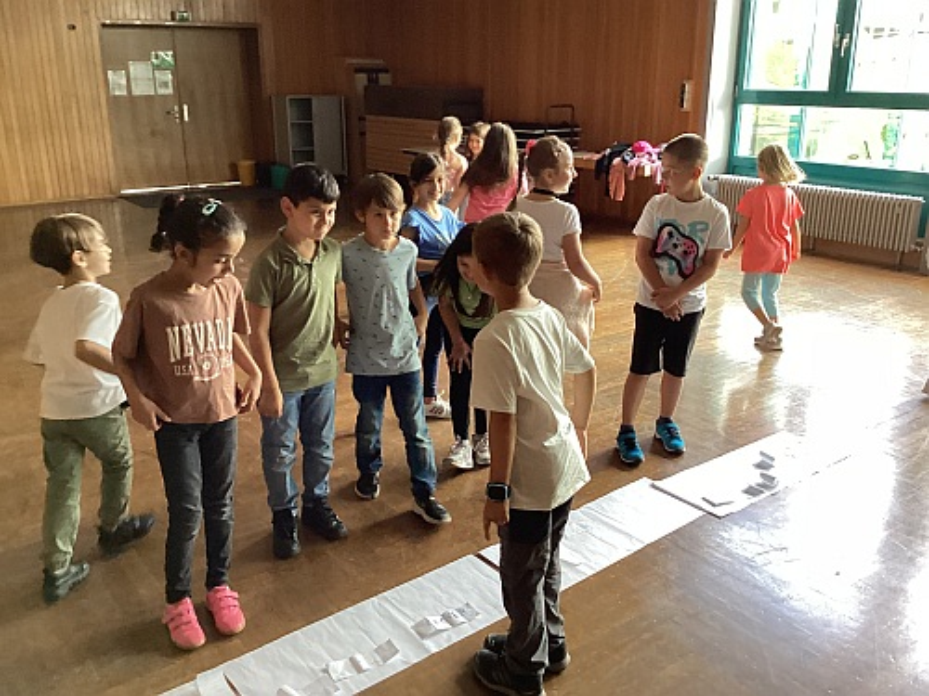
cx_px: 464
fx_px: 832
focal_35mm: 31
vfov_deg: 45.4
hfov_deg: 58.4
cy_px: 348
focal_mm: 3.3
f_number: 2.4
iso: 250
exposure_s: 1/60
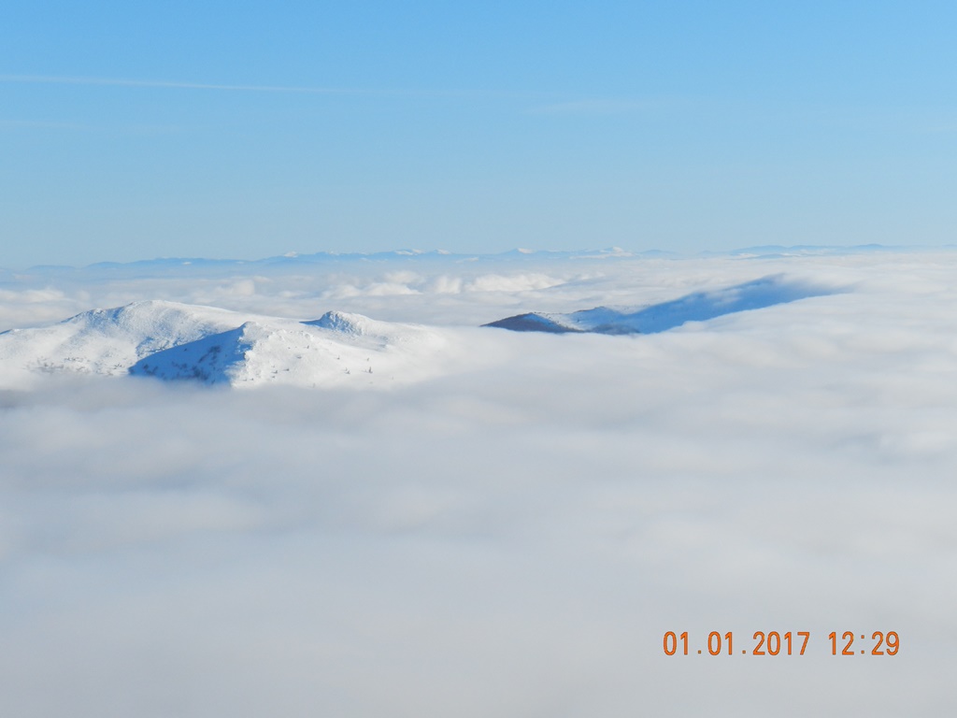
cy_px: 359
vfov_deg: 14.8
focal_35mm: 100
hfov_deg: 19.6
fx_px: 2765
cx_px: 478
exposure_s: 1/1250
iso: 160
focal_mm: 17.7
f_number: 5.6
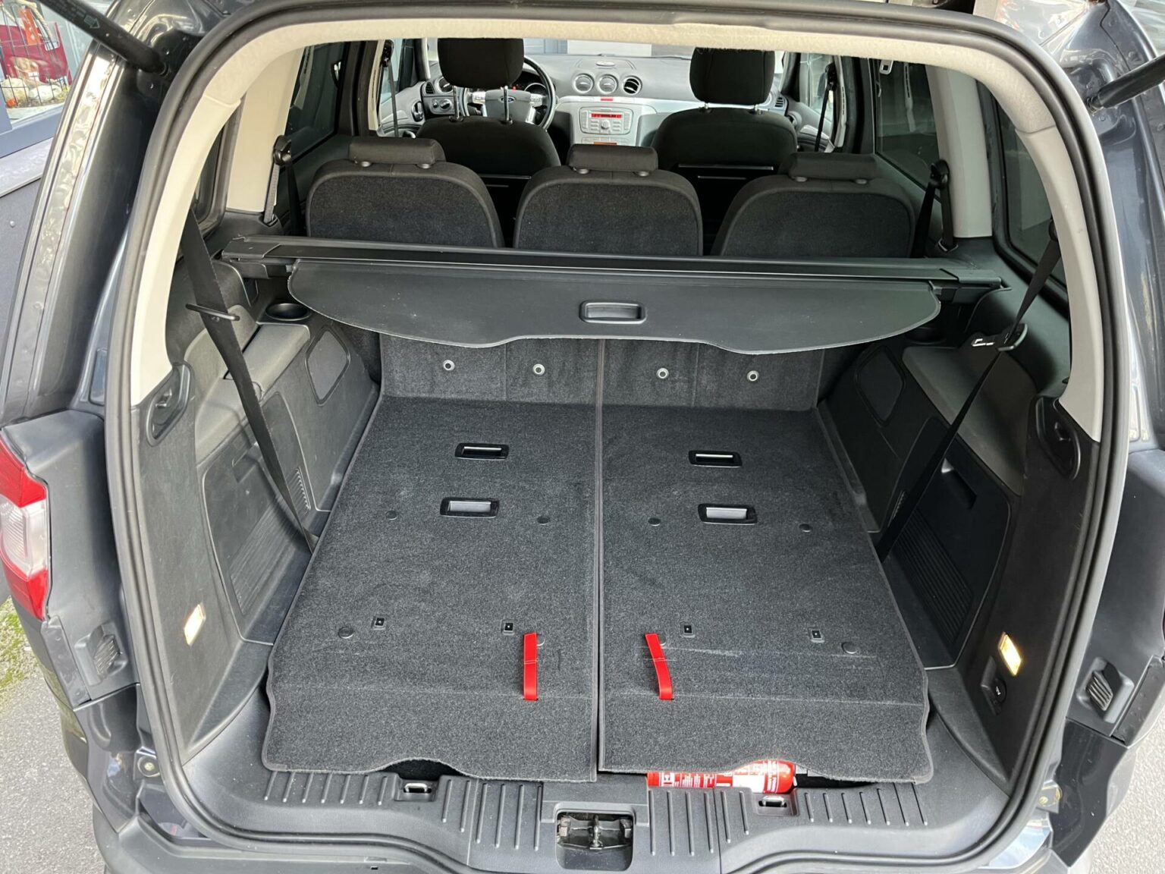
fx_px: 875
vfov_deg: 53.1
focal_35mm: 26
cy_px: 437
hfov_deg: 67.3
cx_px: 582
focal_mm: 5.1
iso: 250
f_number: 1.6
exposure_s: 1/60
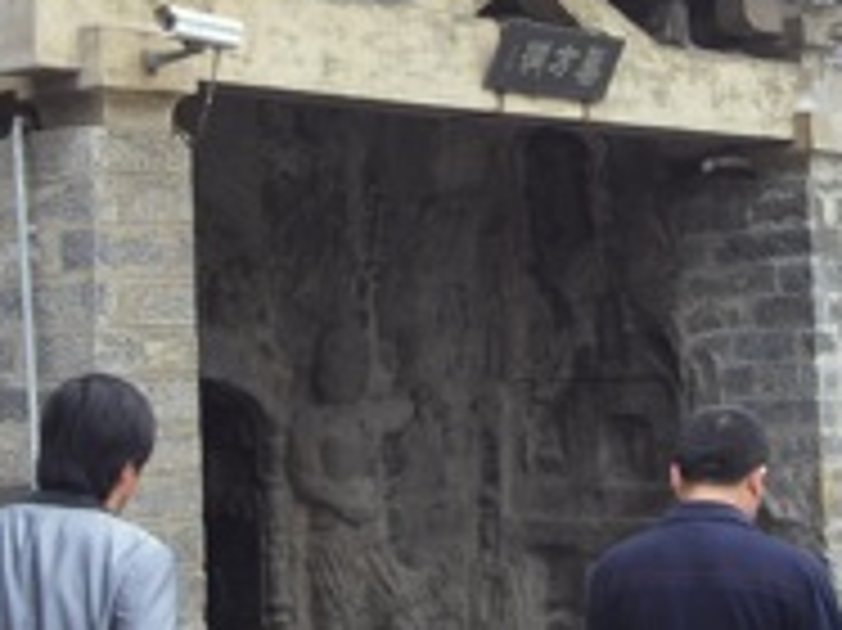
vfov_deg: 15.8
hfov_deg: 21.3
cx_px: 347
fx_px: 2236
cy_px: 27
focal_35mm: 92
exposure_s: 1/90
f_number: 3.5
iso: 80
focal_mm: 6.6
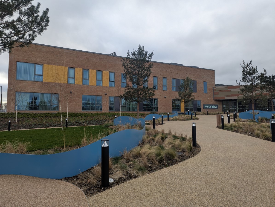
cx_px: 138
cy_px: 104
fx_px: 191
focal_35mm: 24
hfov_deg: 71.5
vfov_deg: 56.9
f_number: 1.85
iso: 44
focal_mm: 6.81
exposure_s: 1/519
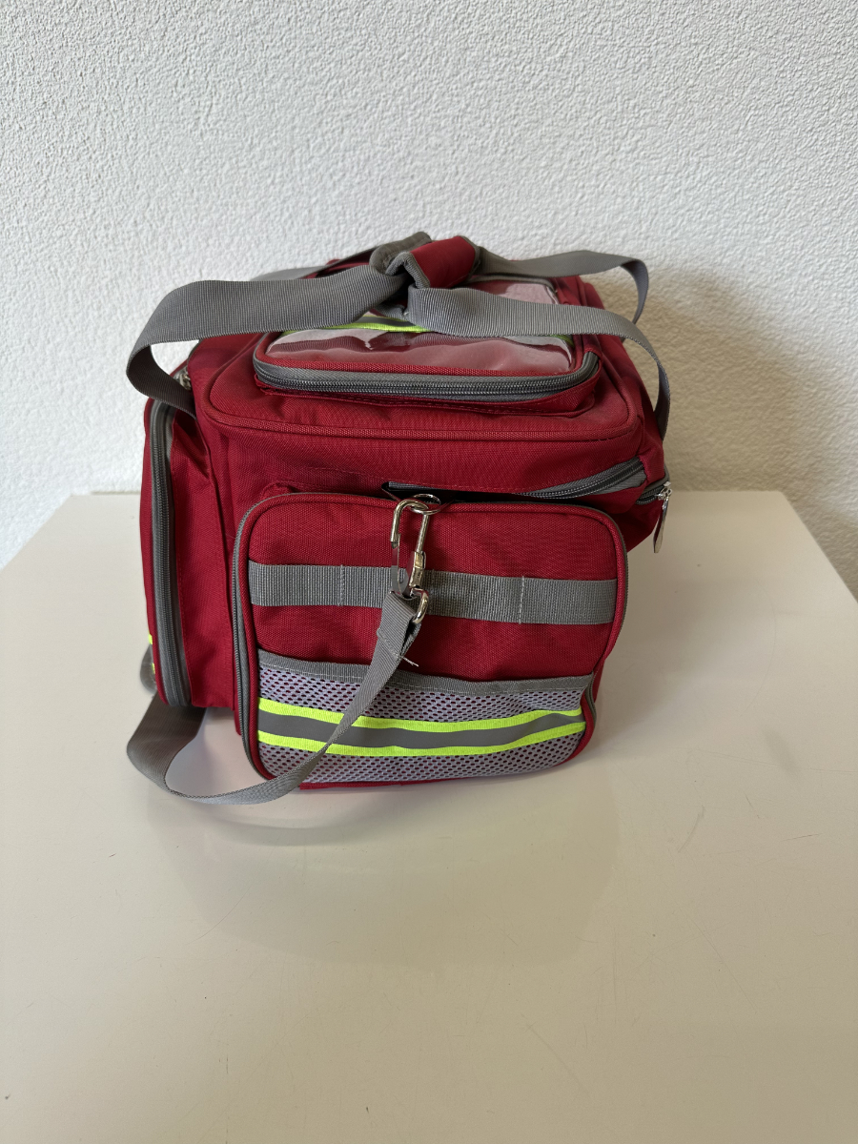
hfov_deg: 56.8
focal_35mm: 24
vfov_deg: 71.6
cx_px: 429
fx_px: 793
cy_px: 572
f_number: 1.8
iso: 64
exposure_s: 1/100
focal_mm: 6.9
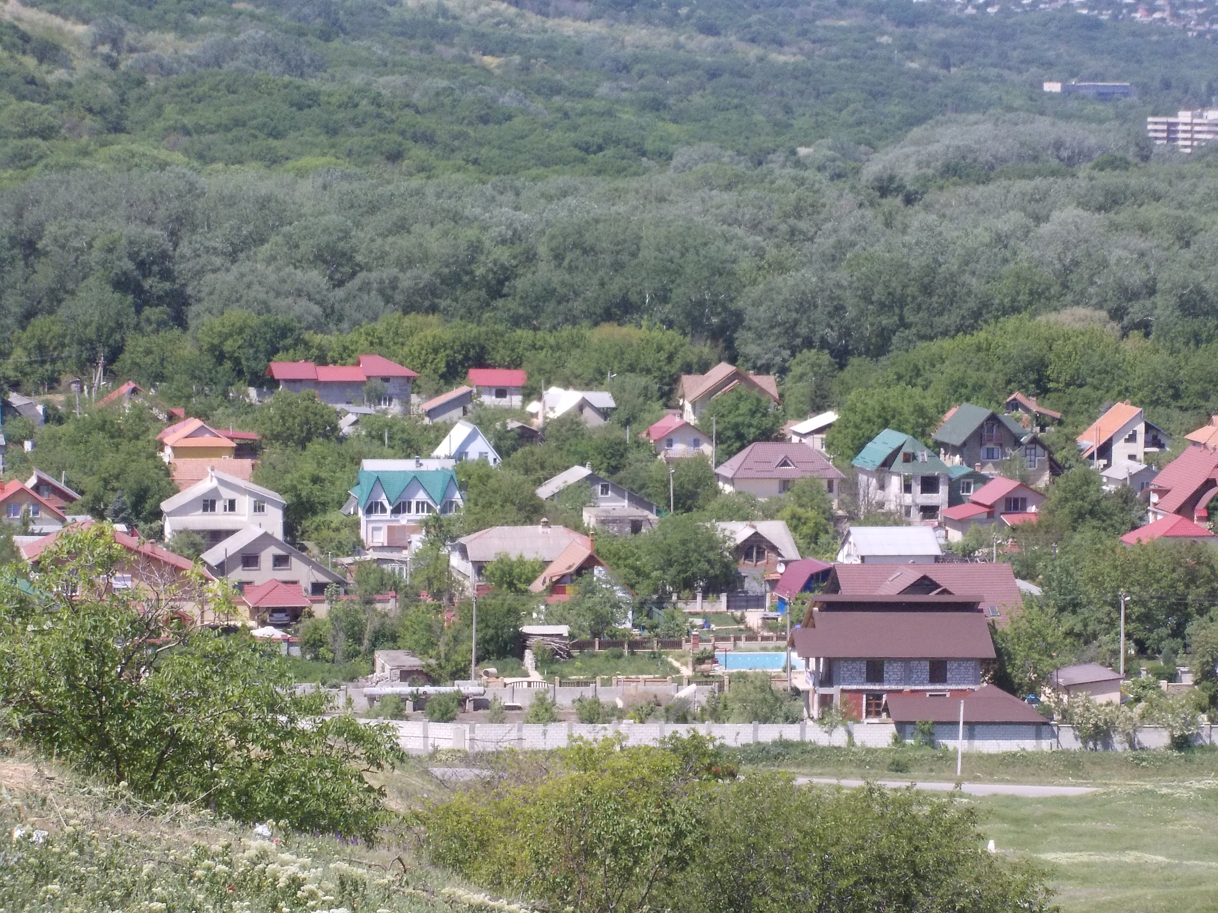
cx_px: 609
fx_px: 4926
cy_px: 456
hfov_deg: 14.1
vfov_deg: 10.6
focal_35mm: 140
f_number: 6.8
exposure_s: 1/400
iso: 200
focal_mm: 20
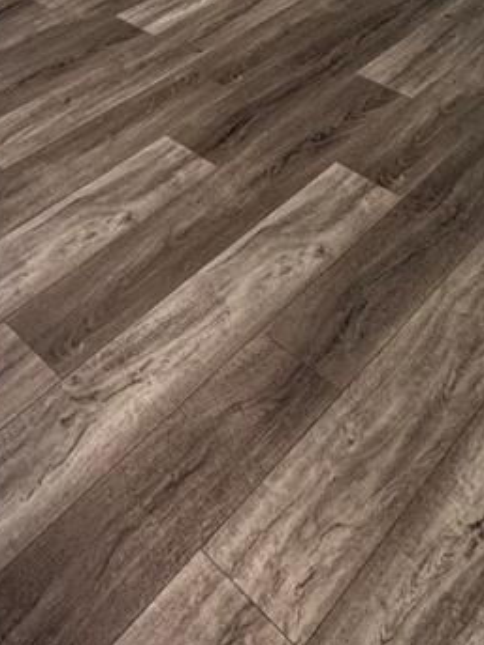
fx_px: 914
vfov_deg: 29.6
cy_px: -233
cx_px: 98
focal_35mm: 49
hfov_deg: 29.0
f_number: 2.2
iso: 125
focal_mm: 2.22
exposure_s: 1/120
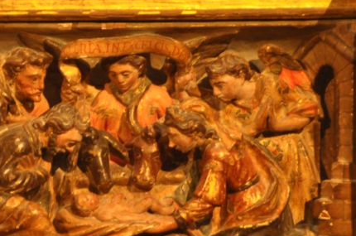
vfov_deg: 3.6
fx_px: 3720
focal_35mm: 377
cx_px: 79
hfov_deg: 5.5
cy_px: 159
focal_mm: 135
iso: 1600
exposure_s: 1/8
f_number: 5.6
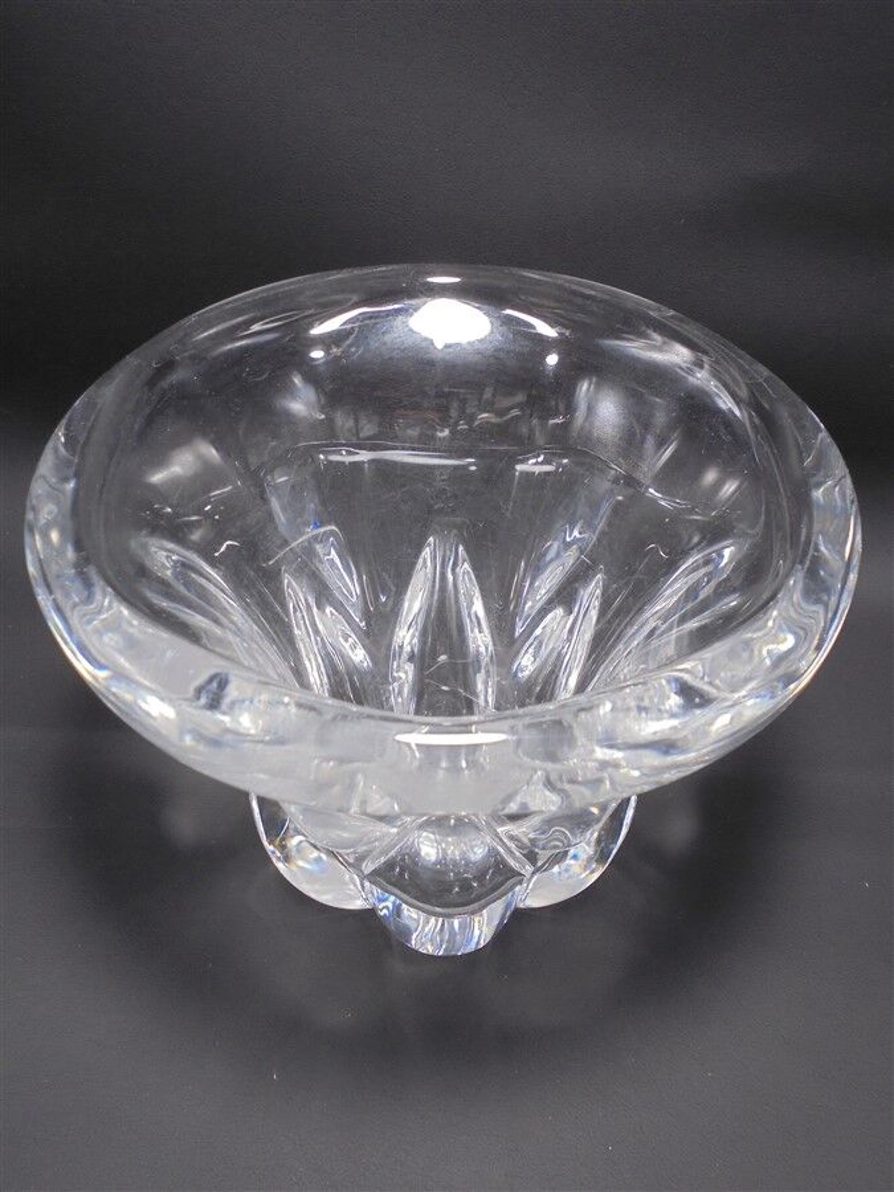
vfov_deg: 54.0
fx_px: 1171
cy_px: 596
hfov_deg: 41.8
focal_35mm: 34
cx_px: 447
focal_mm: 6.1
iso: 160
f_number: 4
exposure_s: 1/30
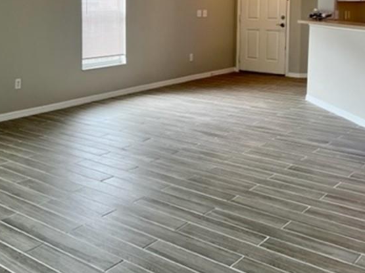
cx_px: 118
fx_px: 506
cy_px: 48
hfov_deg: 39.1
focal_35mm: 48
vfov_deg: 29.4
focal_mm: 5.7
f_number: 1.5
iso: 100
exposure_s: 1/120
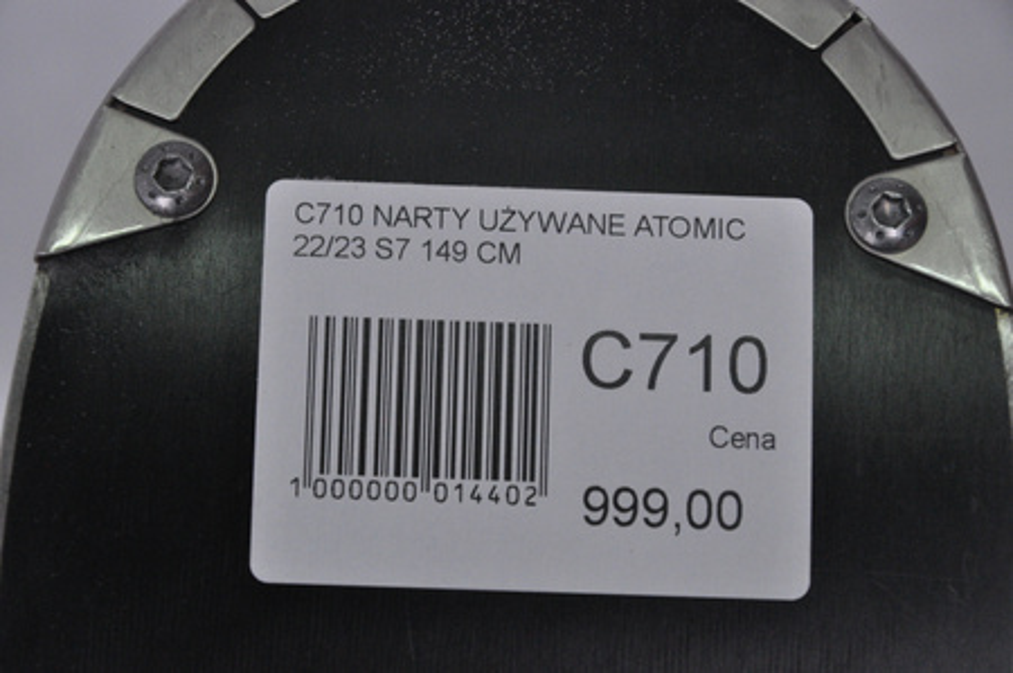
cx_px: 506
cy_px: 336
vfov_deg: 8.7
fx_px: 4427
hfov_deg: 13.1
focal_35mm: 158
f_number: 9.5
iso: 3200
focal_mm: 105
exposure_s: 1/125
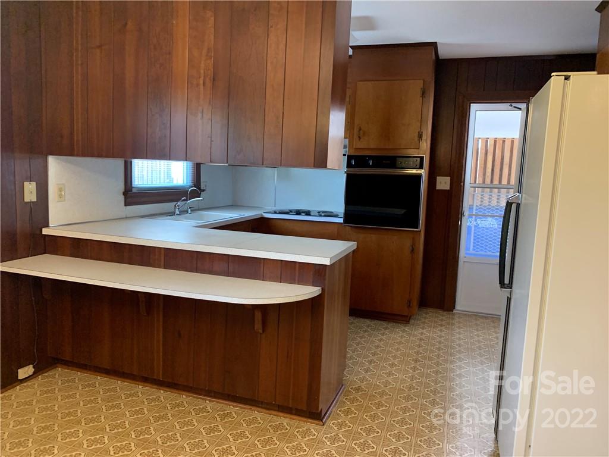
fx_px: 457
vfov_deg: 53.1
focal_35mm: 26
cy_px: 228
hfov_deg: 67.3
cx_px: 304
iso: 320
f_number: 1.8
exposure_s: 1/60
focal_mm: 4.25
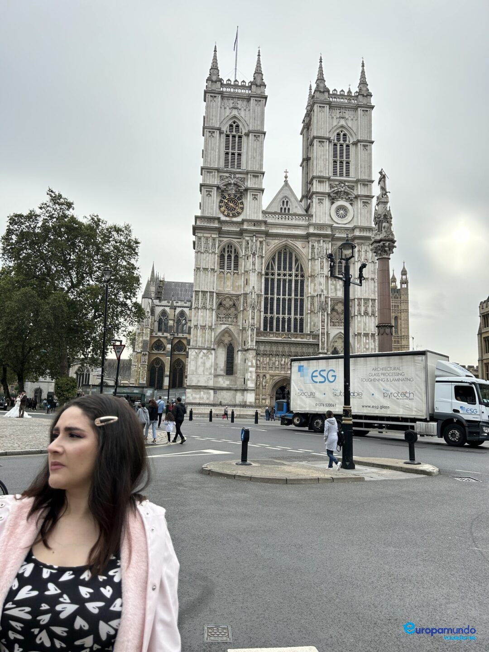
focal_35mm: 26
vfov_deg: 67.3
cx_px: 244
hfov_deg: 53.1
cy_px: 326
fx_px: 490
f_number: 1.5
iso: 50
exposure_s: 1/1468
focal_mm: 5.7
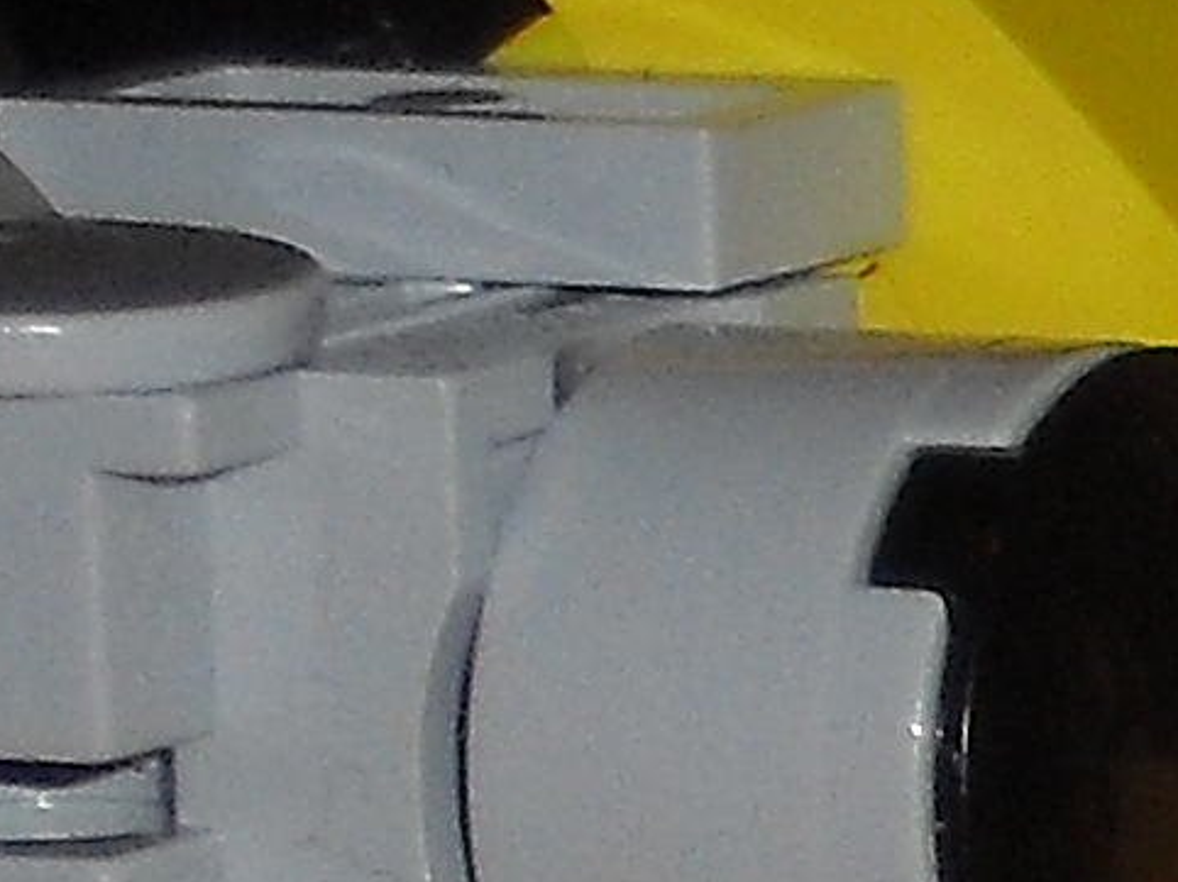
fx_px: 16224
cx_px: 4160
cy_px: 1708
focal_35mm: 477
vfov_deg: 3.1
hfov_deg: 4.0
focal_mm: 11.2
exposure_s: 1/60
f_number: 4.2
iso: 200
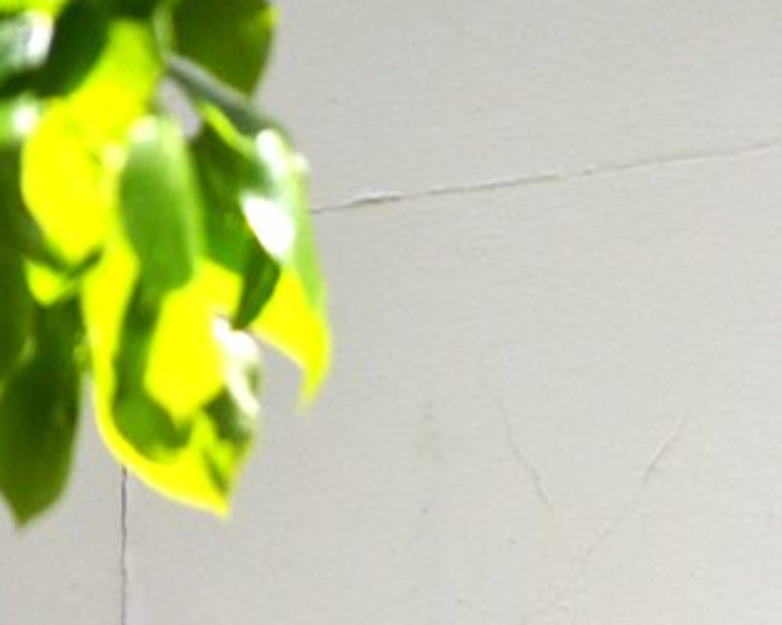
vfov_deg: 1.4
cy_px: 894
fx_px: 24741
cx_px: 1465
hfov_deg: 1.8
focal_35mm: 1069
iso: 400
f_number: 5.6
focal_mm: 200
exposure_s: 1/1000
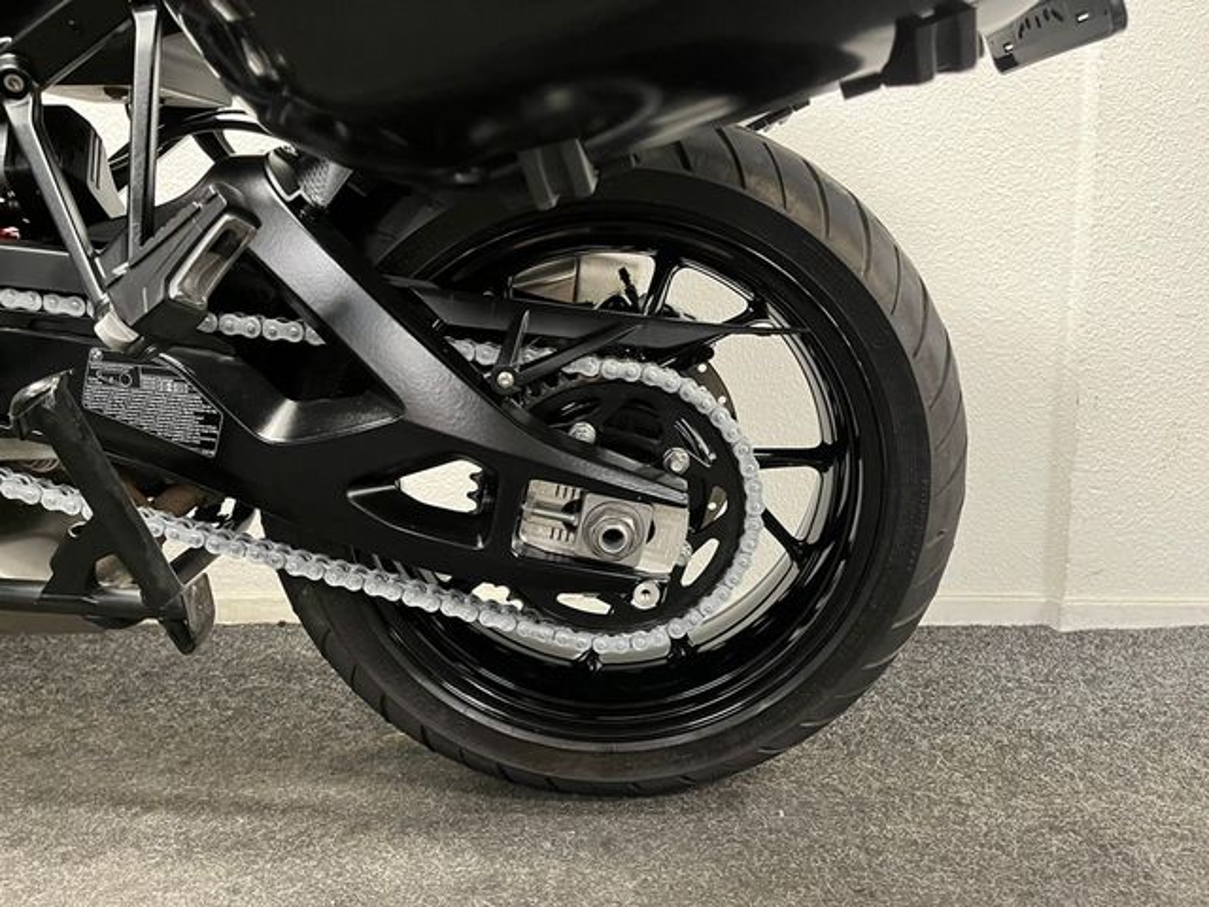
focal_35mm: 26
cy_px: 454
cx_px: 604
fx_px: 908
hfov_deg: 67.3
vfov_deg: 53.1
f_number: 1.6
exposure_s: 1/33
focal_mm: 5.1
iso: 400
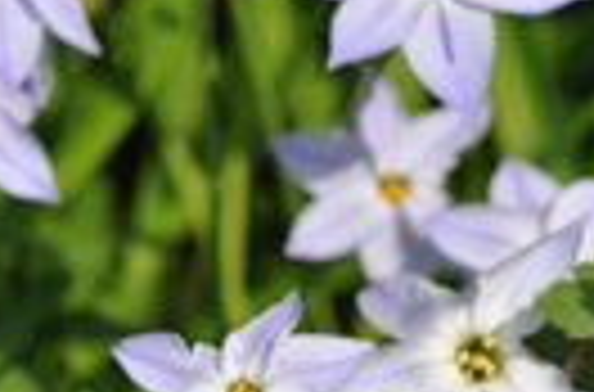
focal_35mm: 451
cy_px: 631
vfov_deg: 3.0
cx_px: 184
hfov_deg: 4.6
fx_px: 7415
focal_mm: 90
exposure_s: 1/640
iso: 200
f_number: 6.3
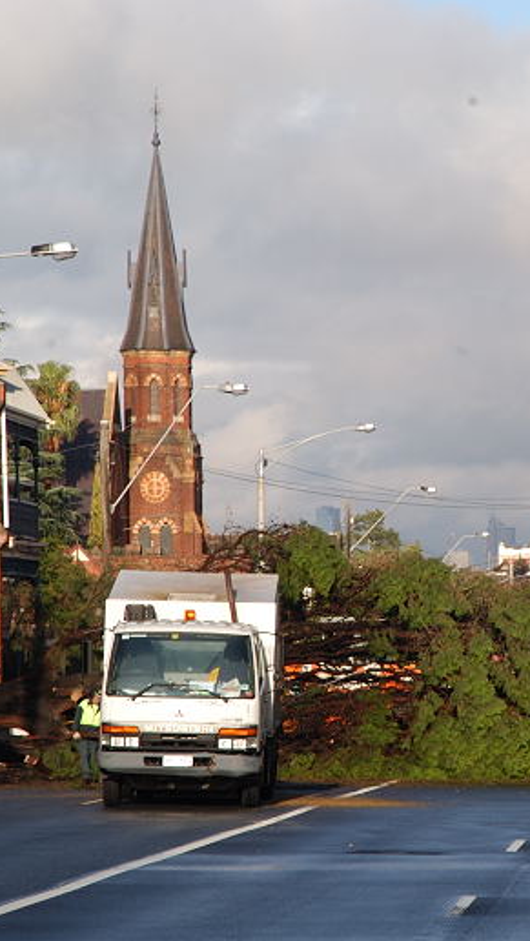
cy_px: 480
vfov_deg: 12.7
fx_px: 4245
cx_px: 457
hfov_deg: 7.1
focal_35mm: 170
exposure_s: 1/320
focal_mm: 70
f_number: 8
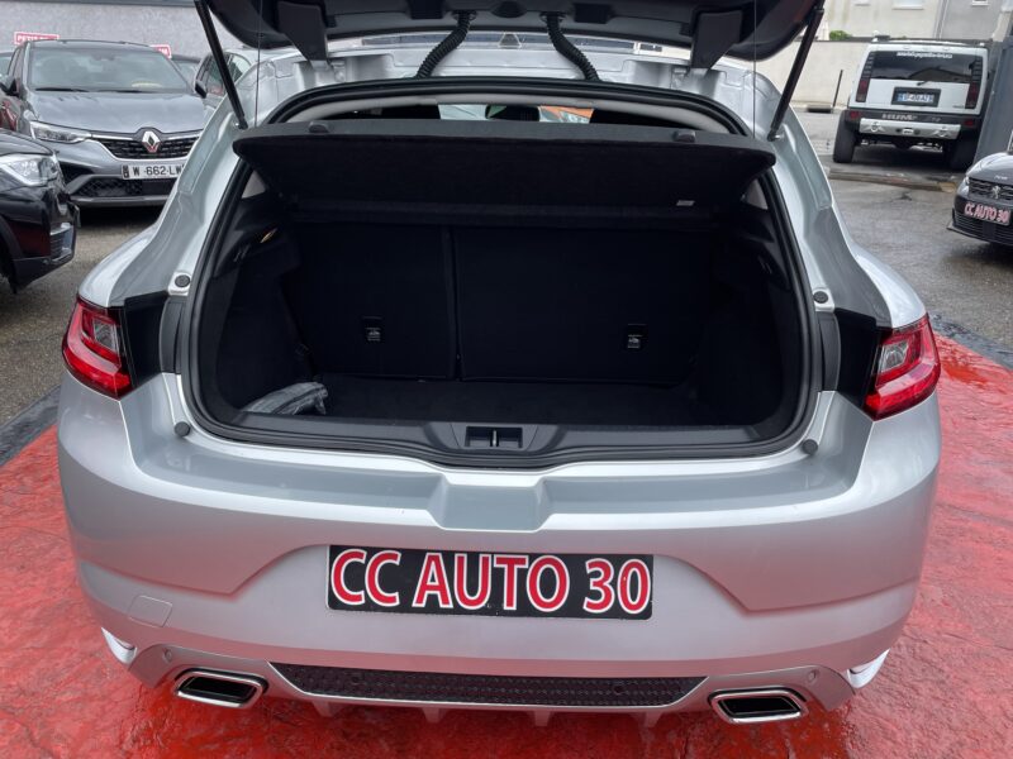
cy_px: 380
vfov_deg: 53.1
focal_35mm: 26
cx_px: 506
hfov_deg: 67.3
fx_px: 761
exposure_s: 1/1092
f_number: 1.6
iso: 32
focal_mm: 4.2
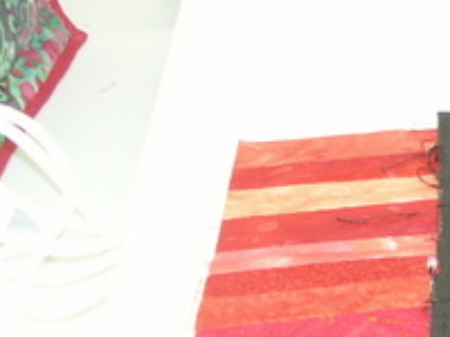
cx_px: 832
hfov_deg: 11.6
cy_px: 598
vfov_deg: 9.1
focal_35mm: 156
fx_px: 2028
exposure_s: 1/45
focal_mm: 10.11
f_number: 2.8
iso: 200
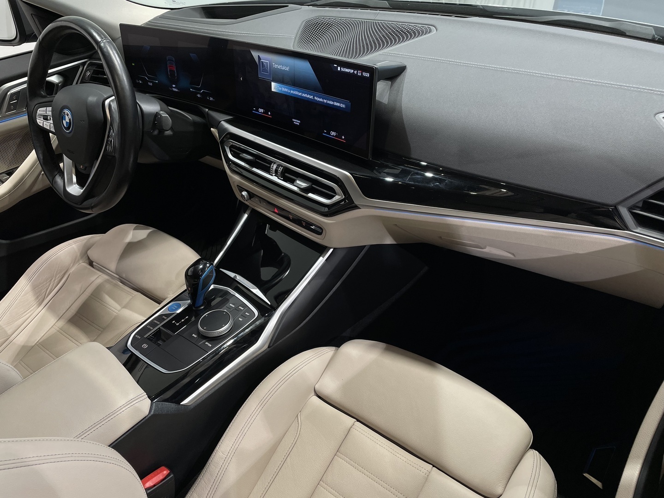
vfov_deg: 53.1
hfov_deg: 67.3
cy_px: 249
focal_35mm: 26
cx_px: 332
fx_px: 499
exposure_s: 1/81
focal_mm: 4.2
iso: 100
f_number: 1.6
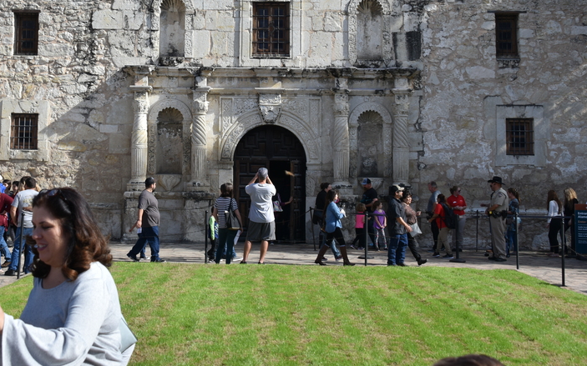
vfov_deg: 19.7
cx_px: 228
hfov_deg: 31.4
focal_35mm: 65
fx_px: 1040
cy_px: 44
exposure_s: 1/250
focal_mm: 35
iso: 100
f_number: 8
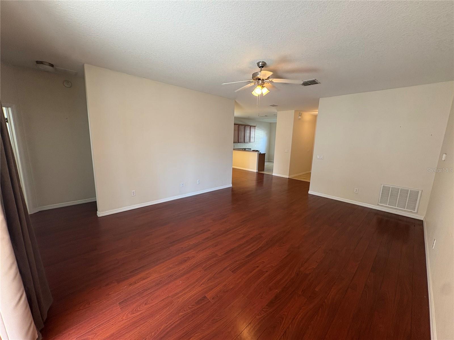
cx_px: 227
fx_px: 184
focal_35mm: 14
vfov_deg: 85.7
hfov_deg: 102.1
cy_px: 170
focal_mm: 2.22
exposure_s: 1/60
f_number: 2.2
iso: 160
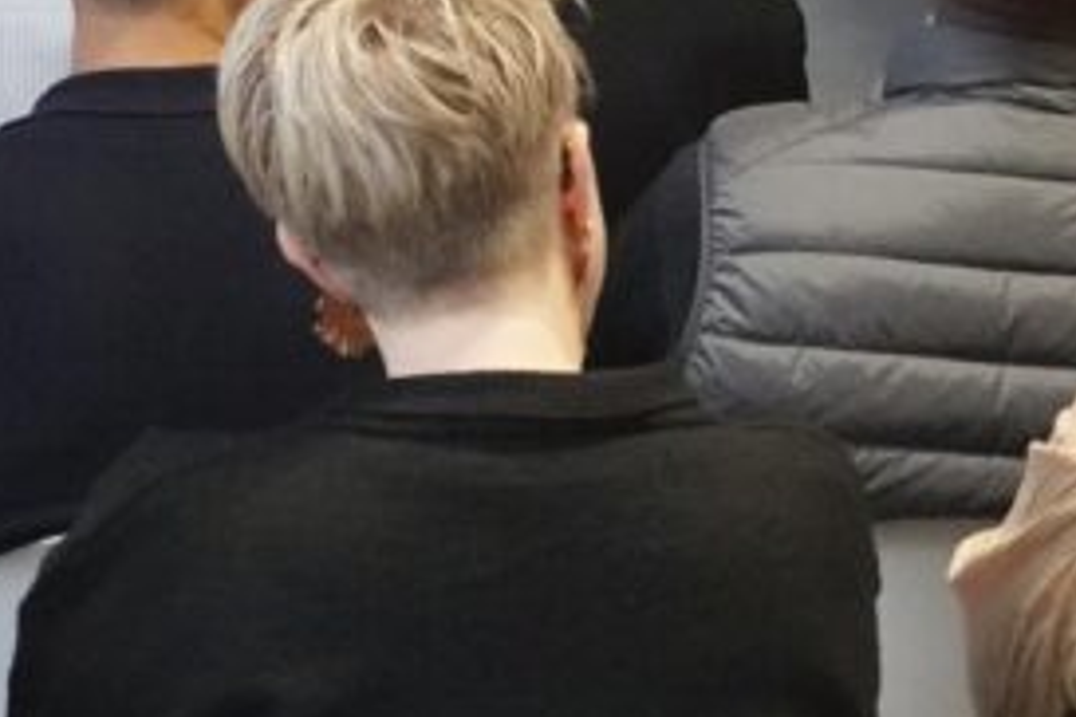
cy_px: -372
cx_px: 855
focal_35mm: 163
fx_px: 4868
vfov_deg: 8.2
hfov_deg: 12.6
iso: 5000
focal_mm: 29
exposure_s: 1/160
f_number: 4.5
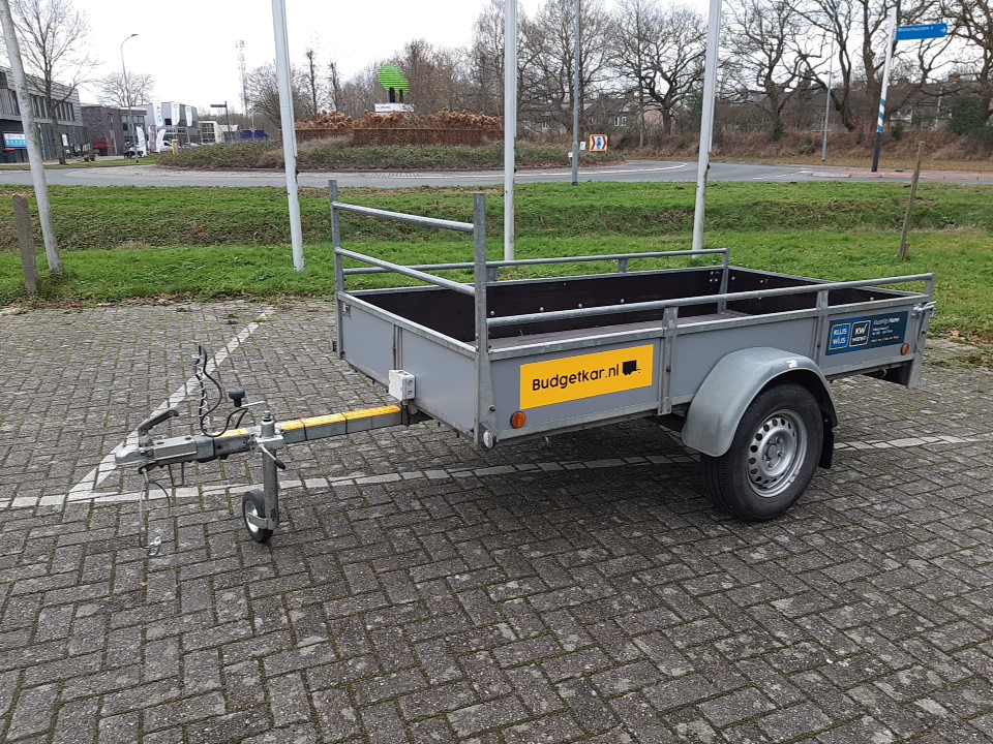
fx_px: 746
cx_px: 496
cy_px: 372
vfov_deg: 53.1
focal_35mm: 26
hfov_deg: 67.3
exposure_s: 1/100
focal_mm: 3.93
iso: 42
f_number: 1.7
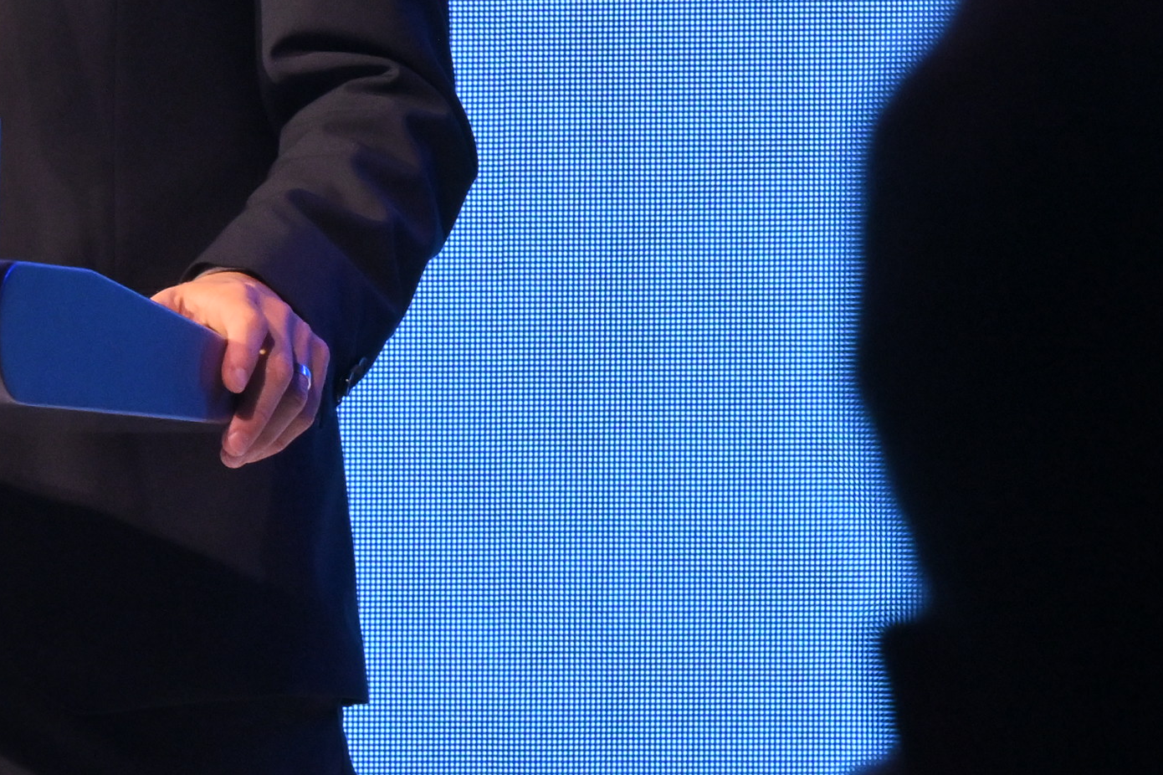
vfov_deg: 1.7
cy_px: 487
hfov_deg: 2.6
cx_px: -267
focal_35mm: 802
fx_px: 25901
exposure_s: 1/50
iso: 1000
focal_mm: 180
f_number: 16
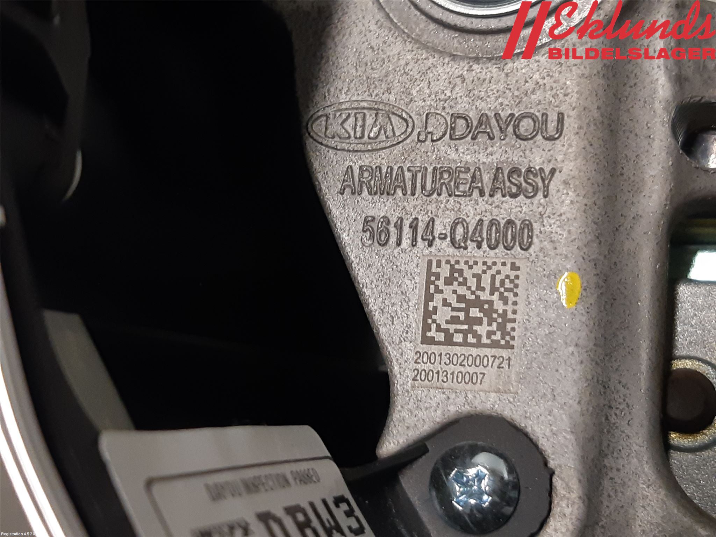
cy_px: 268
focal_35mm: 26
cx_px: 358
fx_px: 538
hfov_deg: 67.3
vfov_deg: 53.1
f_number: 1.7
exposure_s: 1/50
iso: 160
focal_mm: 3.93
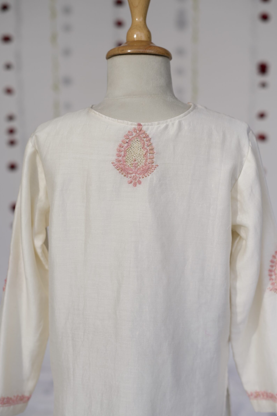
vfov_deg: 36.9
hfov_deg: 25.1
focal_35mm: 54
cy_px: 216
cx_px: 140
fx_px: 623
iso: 250
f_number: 2.8
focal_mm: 50
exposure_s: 1/250
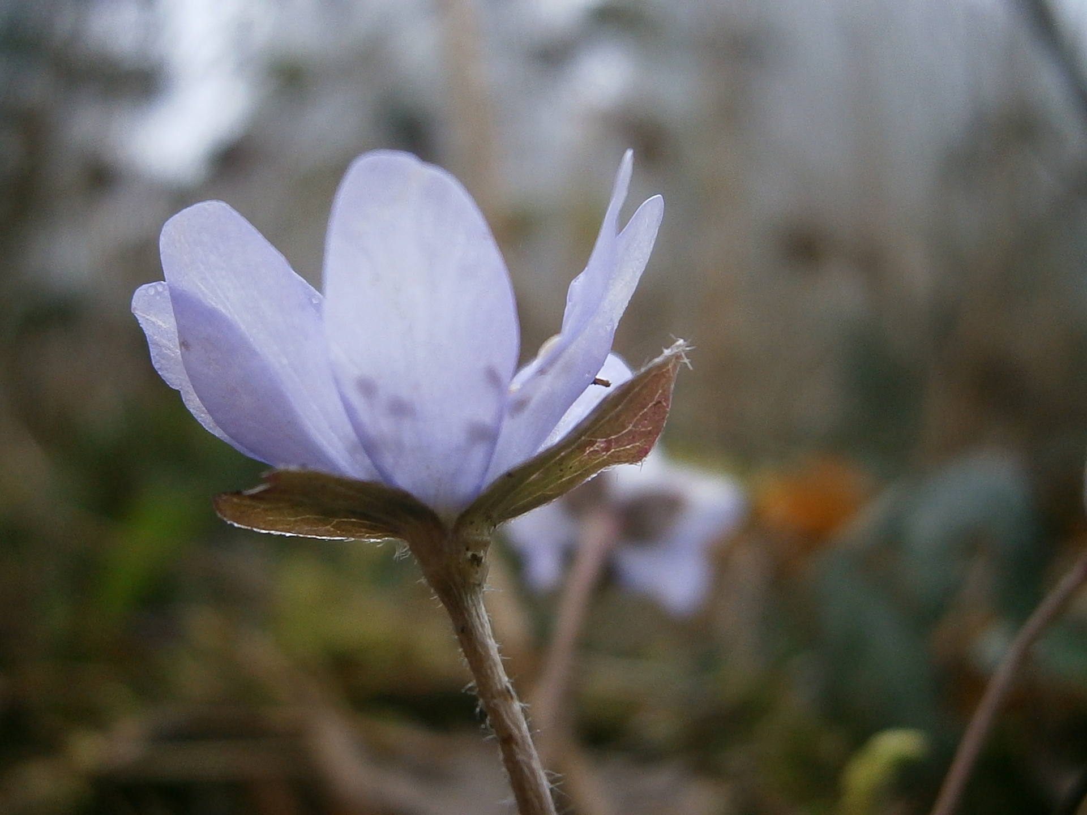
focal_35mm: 47
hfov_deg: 40.4
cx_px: 544
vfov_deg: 30.9
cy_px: 408
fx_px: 1476
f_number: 3.4
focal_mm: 8.3
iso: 250
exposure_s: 1/500
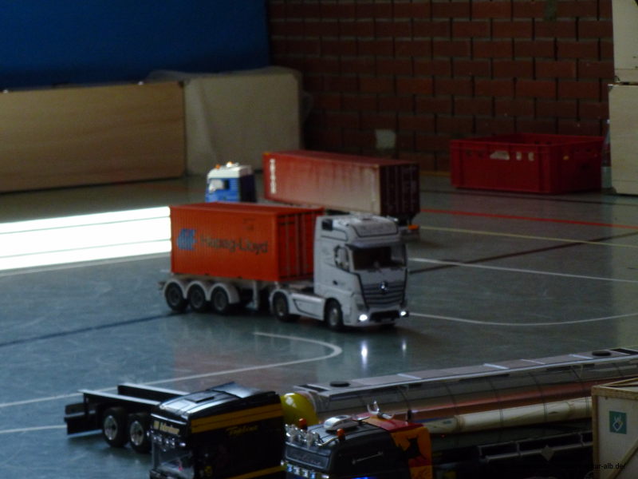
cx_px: 319
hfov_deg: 11.8
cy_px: 240
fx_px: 3096
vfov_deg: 8.8
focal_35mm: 168
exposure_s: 1/250
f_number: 5.4
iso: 800
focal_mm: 30.1
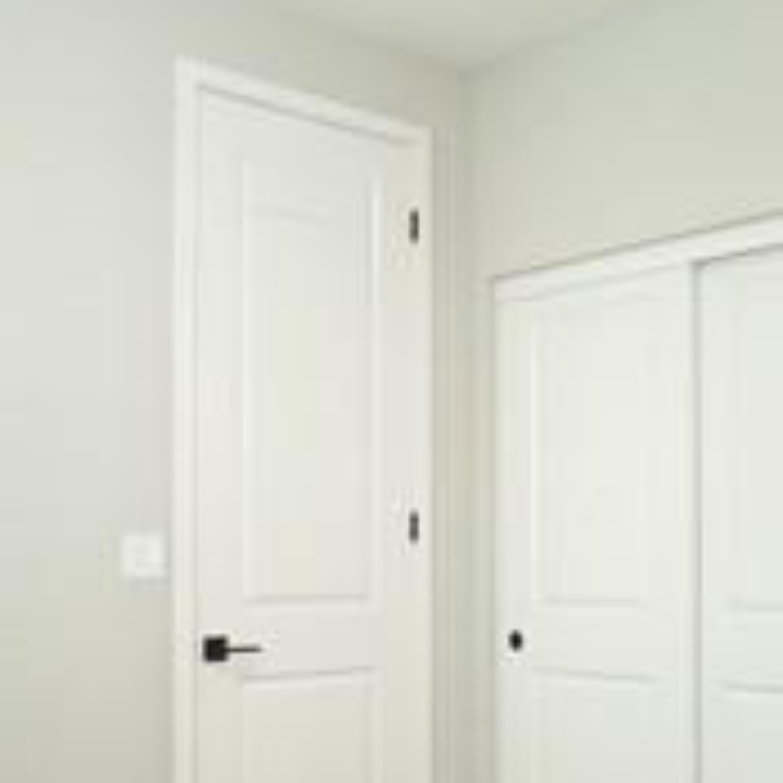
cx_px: 531
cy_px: 547
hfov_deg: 35.7
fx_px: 1203
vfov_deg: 35.6
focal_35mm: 47
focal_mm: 10
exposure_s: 1/20
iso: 1000
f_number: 4.5
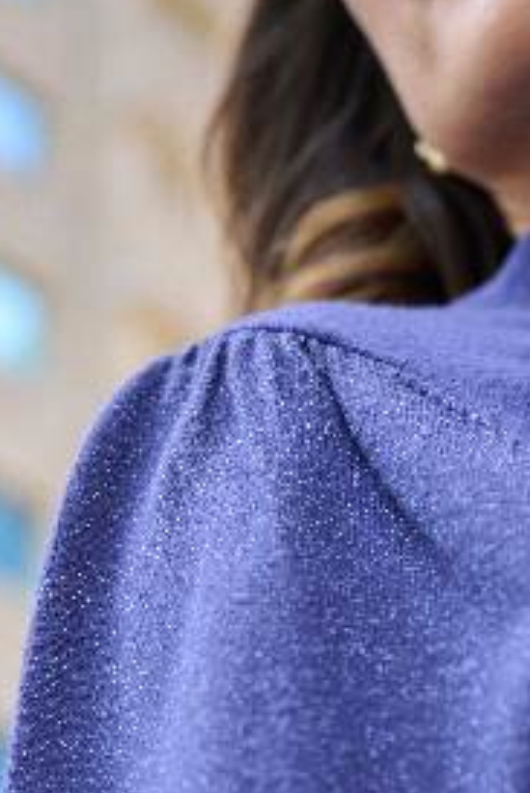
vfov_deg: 20.4
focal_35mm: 97
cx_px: 278
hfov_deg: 14.1
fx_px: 2139
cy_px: 767
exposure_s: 1/200
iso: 160
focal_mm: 38
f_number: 2.8
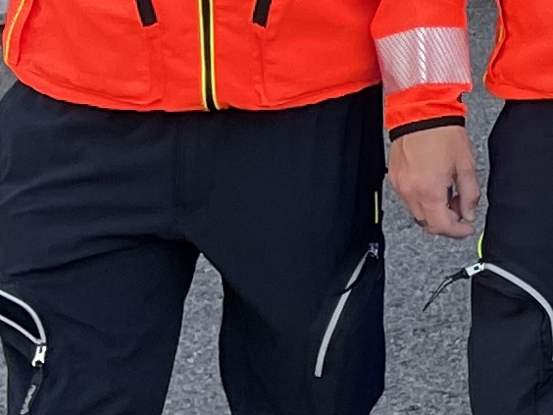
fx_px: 2971
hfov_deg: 8.9
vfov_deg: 7.7
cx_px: 1581
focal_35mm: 186
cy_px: -328
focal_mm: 5.1
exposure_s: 1/121
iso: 64
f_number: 1.6
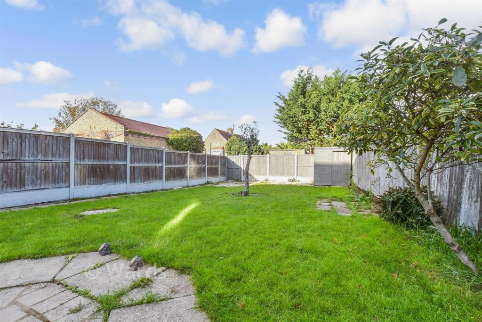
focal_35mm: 15
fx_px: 201
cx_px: 241
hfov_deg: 100.4
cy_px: 161
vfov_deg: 77.3
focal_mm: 10
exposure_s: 1/125
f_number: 8
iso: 250
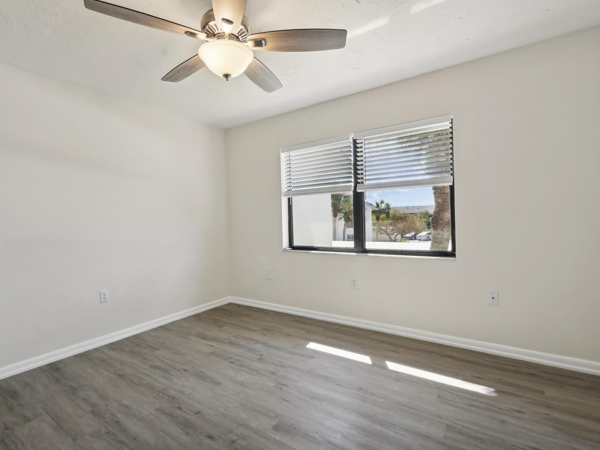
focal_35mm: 16
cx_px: 287
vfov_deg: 78.0
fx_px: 277
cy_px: 214
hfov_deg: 94.5
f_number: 8
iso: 400
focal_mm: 14
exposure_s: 1/160
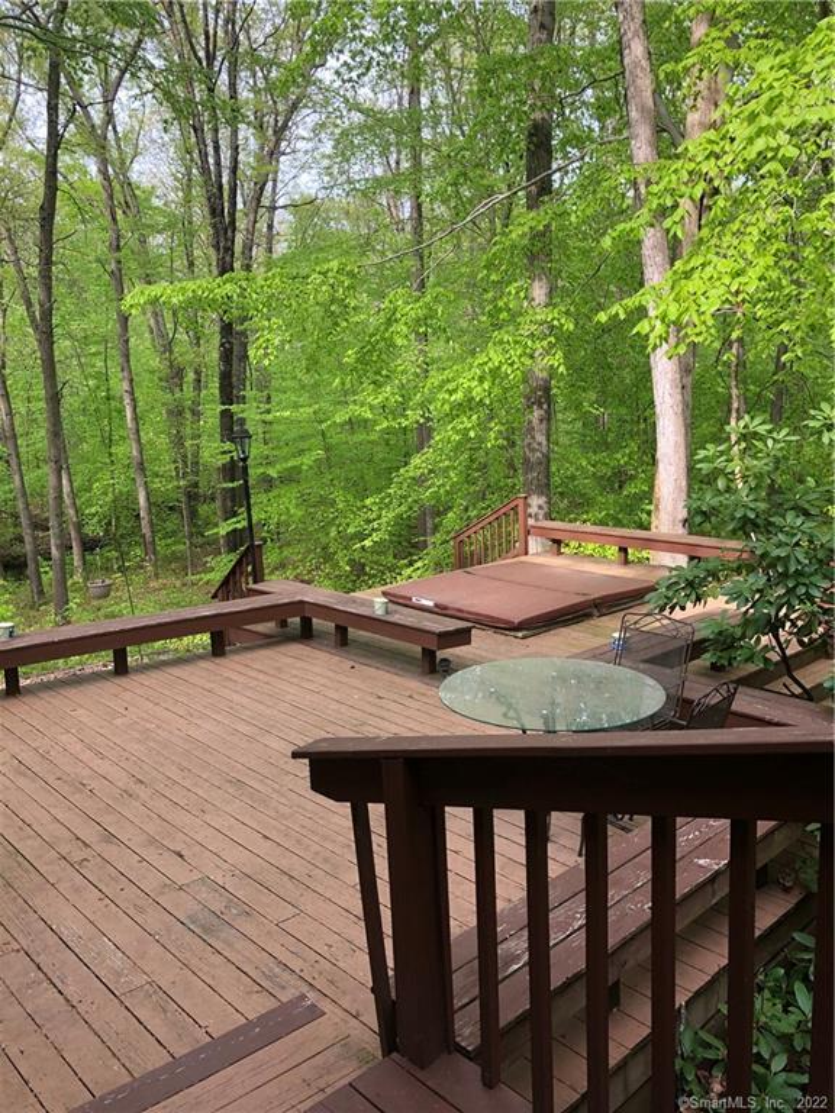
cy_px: 556
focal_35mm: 28
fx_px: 901
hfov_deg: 49.7
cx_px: 418
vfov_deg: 63.4
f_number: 1.8
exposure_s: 1/189
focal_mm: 3.99
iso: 20
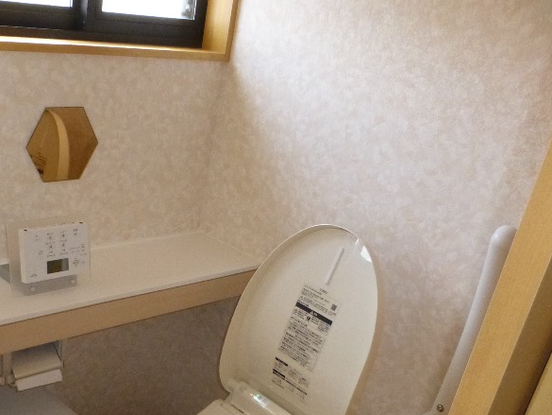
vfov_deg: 33.2
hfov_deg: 44.0
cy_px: 345
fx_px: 670
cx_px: 176
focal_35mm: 42
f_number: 3.3
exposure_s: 1/60
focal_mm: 4.3
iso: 500
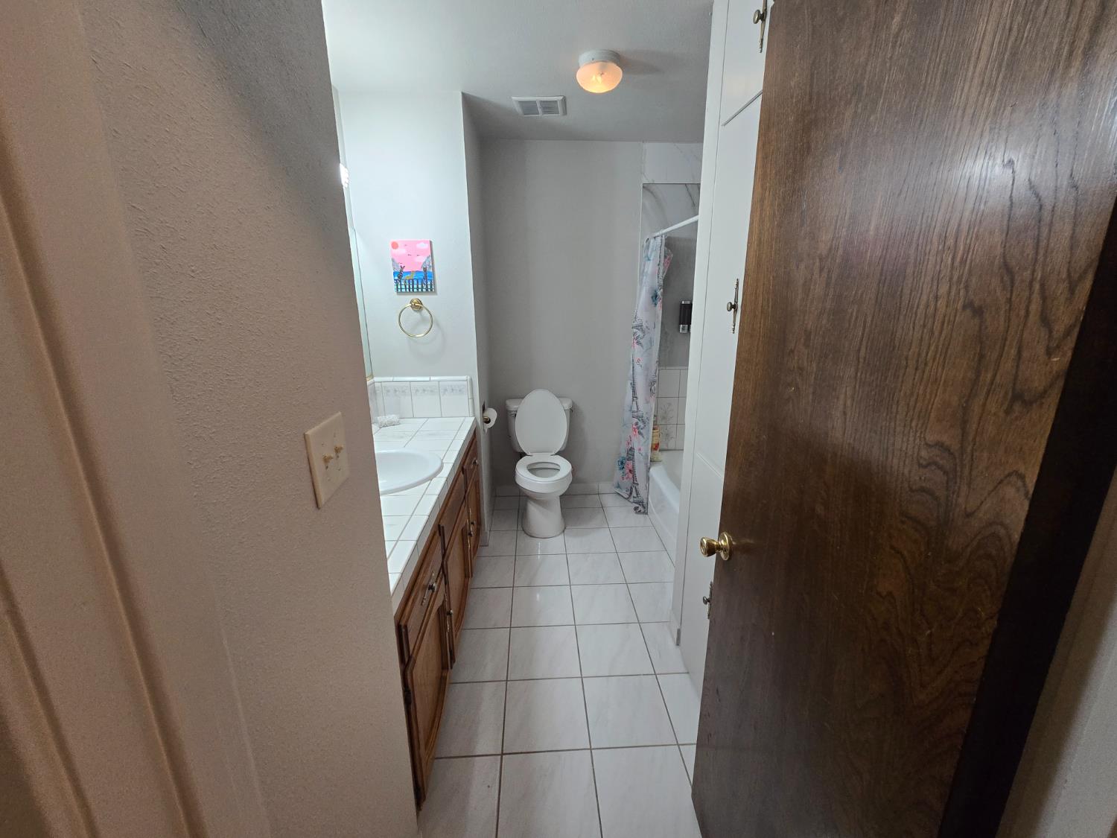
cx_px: 558
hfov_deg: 106.2
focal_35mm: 13
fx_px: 419
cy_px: 419
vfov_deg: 89.9
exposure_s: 1/60
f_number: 2.2
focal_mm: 2.2
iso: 320
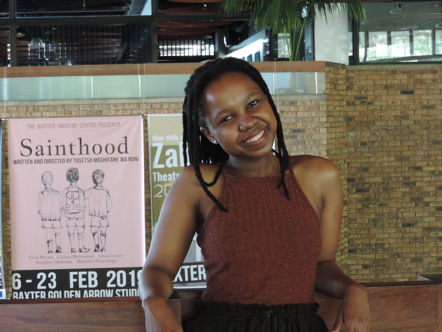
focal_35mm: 91
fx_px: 1162
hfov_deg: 21.3
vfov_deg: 16.2
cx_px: 108
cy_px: 154
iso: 400
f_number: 3.7
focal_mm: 10.7
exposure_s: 1/25
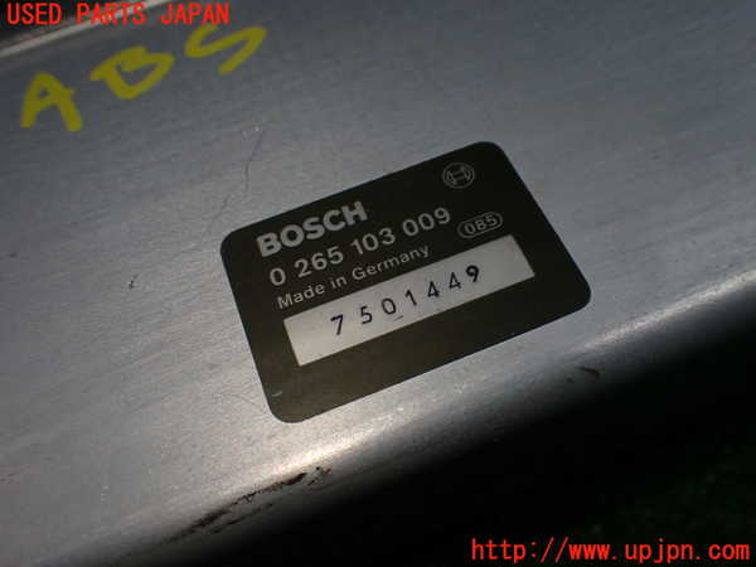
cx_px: 378
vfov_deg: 46.8
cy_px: 284
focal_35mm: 30
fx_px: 655
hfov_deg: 60.0
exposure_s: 1/125
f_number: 3.2
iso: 100
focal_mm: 5.4
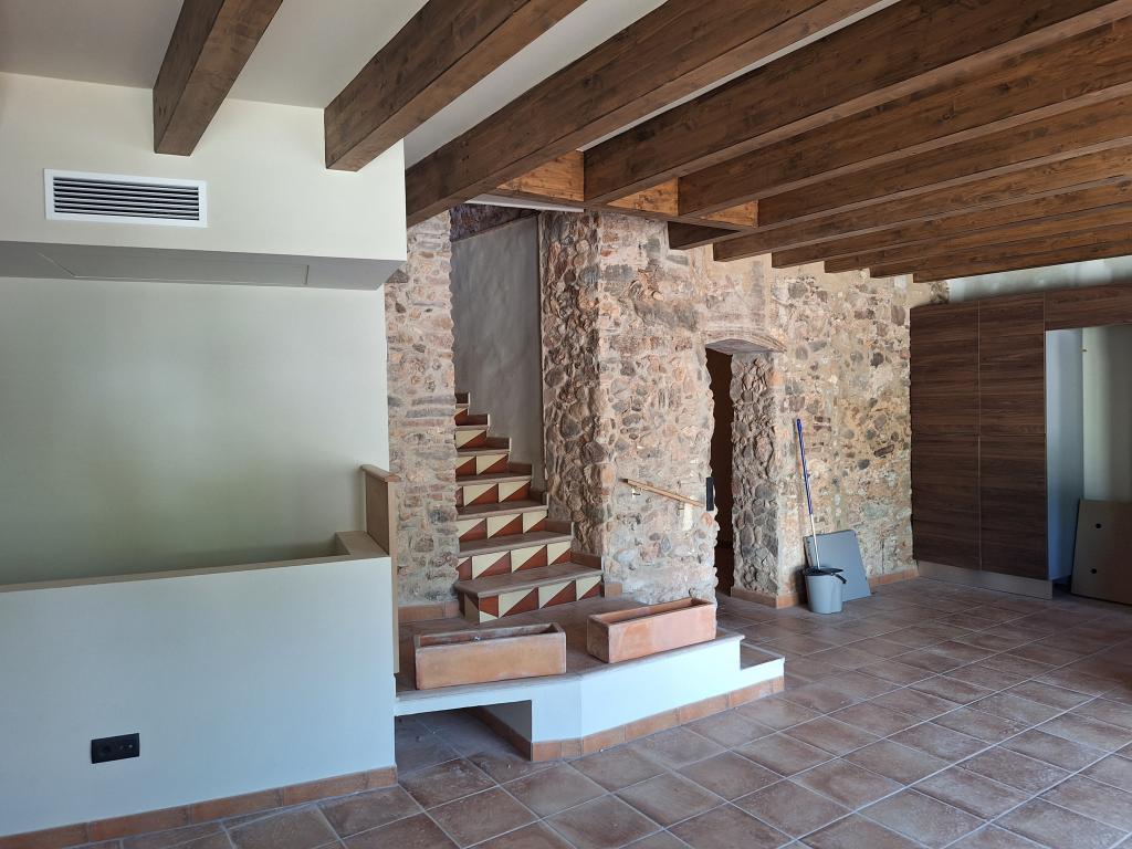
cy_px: 424
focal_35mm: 23
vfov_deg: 58.9
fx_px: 752
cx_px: 566
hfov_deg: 73.9
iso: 100
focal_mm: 5.54
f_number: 1.8
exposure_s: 1/50
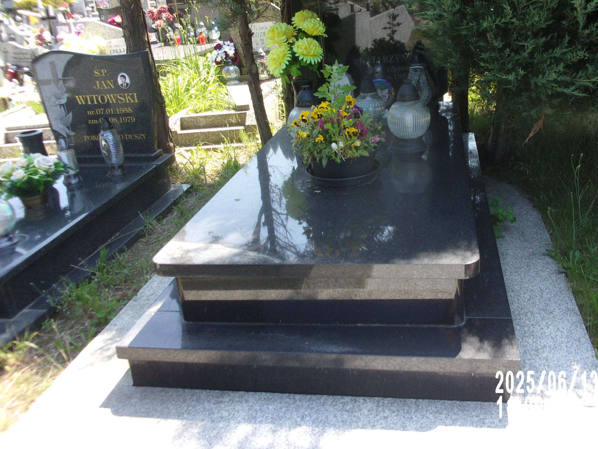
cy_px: 188
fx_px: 570
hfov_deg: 55.1
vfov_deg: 42.8
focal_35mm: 33
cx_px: 343
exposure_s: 1/125
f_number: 3.9
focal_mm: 5.1
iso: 80
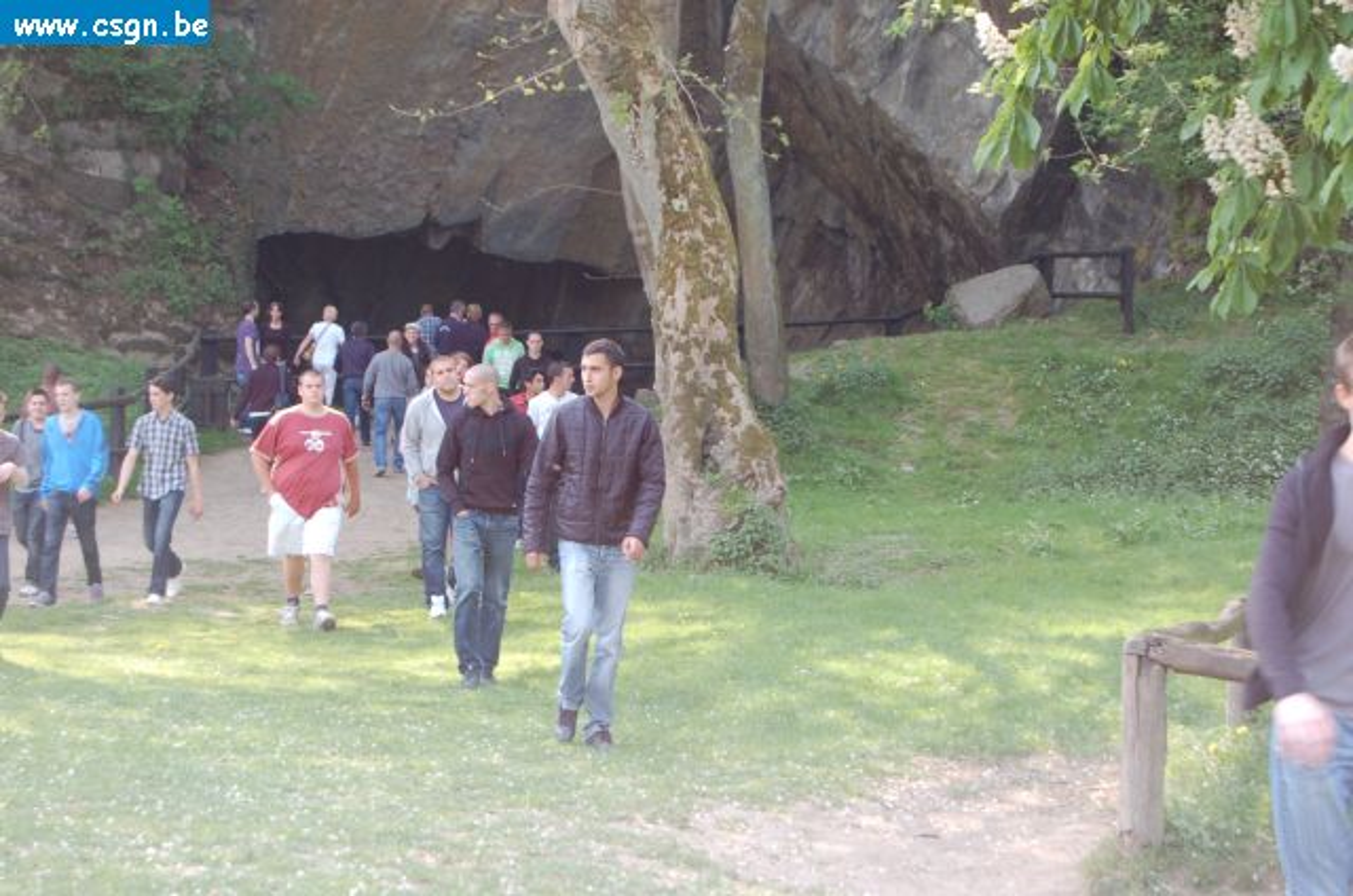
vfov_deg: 16.5
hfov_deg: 24.7
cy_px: 448
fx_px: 3094
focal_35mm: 82
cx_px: 676
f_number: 5.6
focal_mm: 55
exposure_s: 1/125
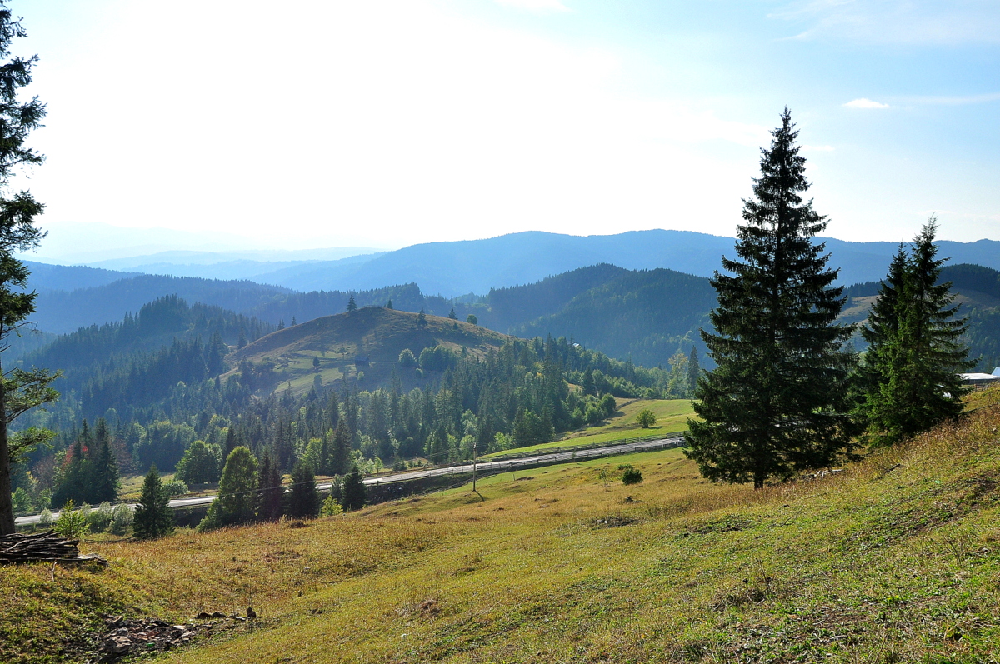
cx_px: 500
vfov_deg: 41.6
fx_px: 874
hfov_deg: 59.6
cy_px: 332
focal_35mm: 32
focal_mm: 21
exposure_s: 1/640
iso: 400
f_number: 13
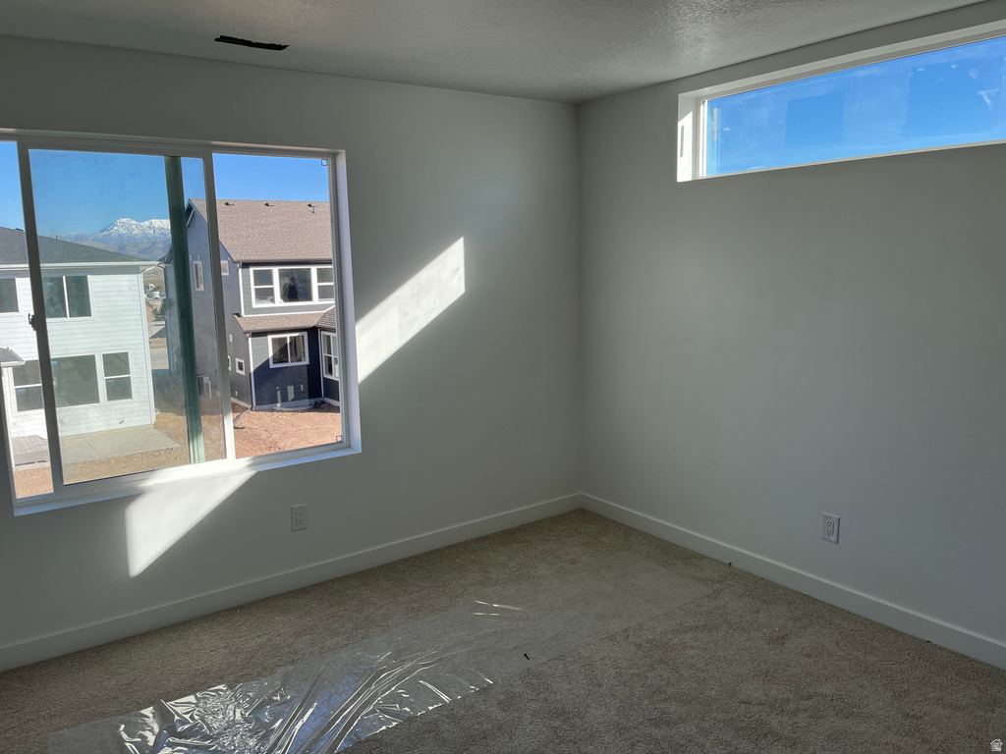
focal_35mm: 26
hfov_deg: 67.3
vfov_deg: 53.1
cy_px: 377
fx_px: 756
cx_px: 503
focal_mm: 5.1
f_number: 1.6
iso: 50
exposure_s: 1/913
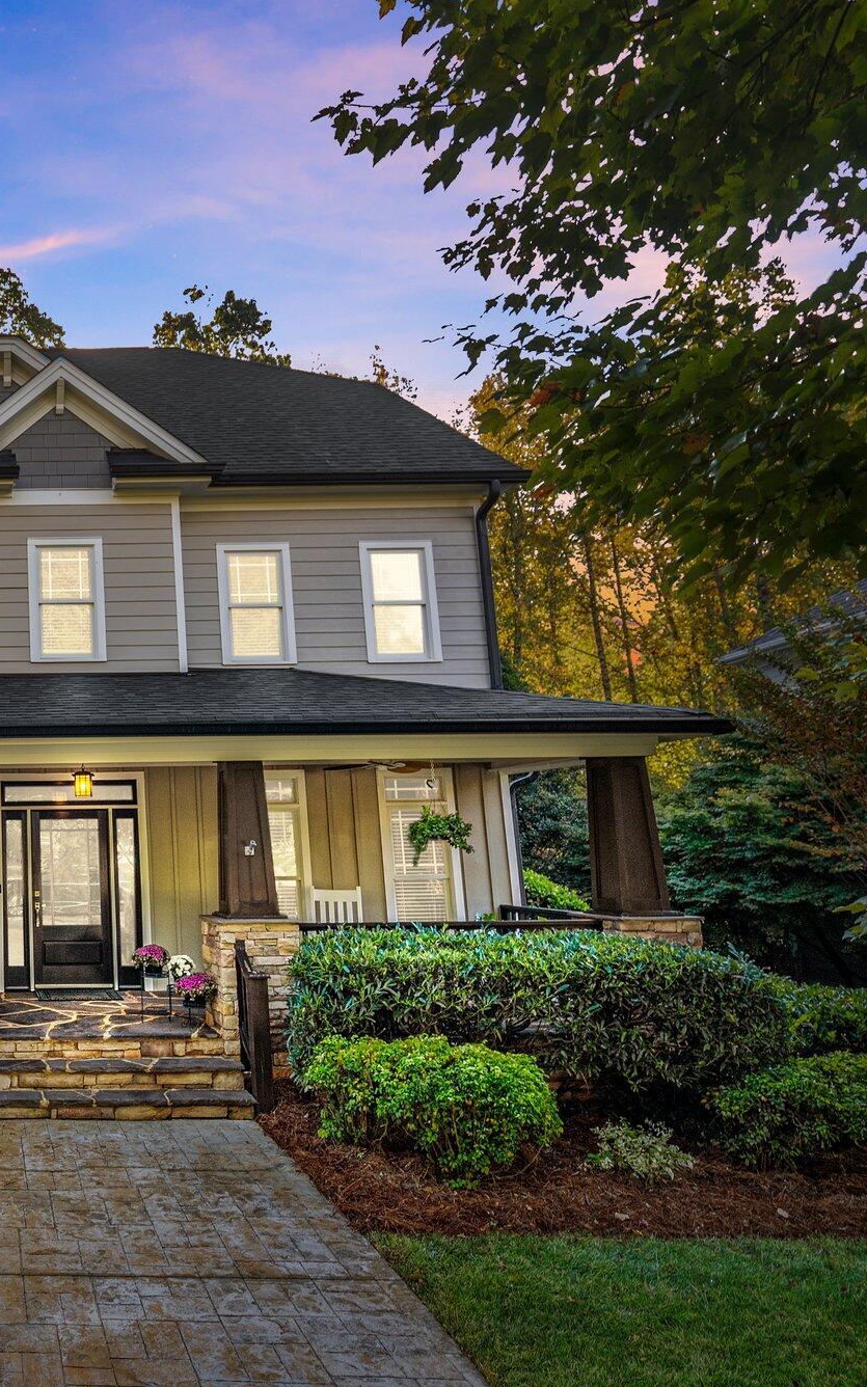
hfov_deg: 40.9
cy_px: 697
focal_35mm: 25
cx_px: -57
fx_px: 945
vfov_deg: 72.5
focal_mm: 16
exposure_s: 1/60
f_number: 4
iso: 250
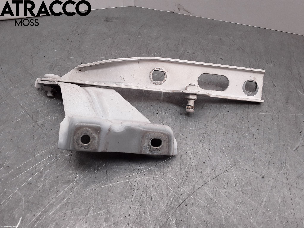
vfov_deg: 49.7
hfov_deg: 63.4
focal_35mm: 28
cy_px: 114
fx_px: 246
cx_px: 152
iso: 40
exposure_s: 1/107
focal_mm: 2.91
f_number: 1.9
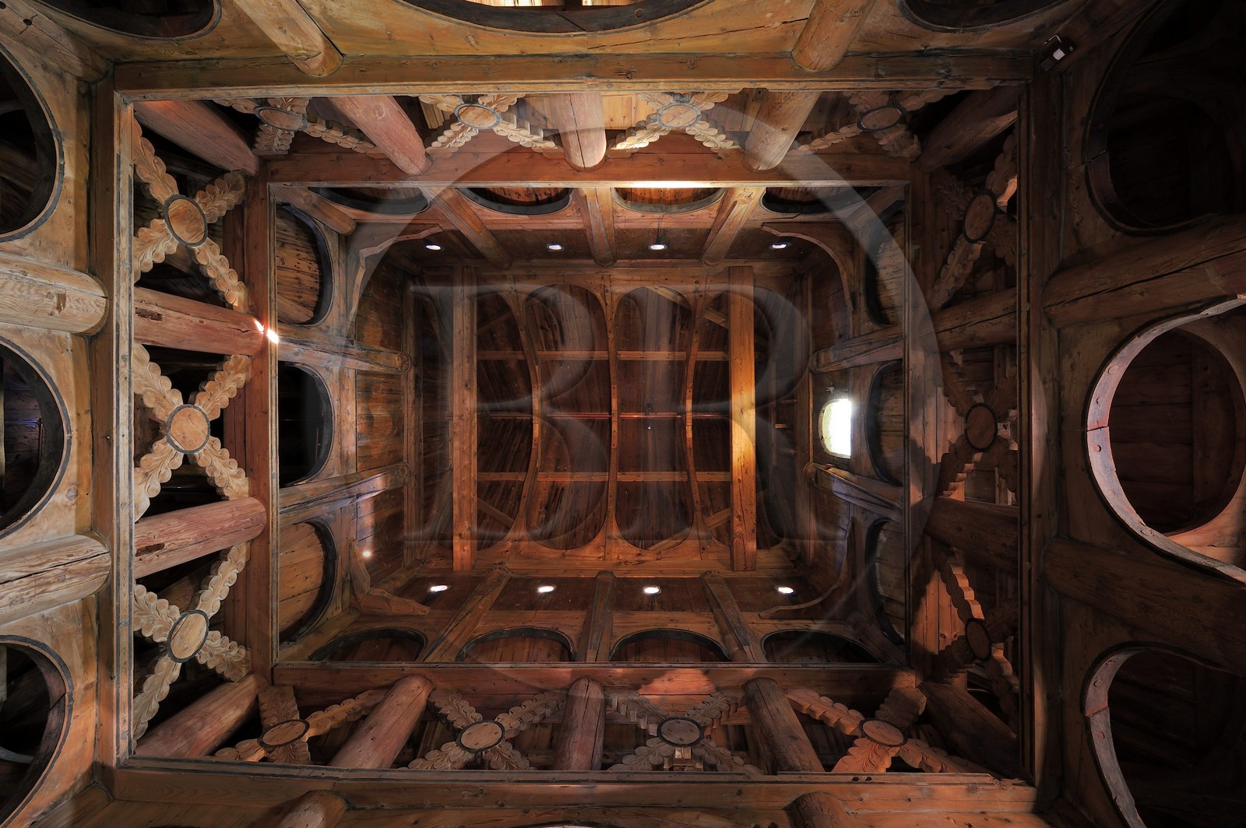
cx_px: 623
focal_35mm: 14
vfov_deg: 81.1
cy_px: 414
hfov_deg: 104.3
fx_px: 484
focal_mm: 14
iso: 200
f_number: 14
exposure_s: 10
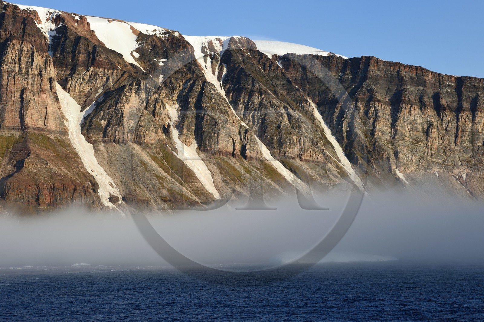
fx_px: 1370
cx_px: 242
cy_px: 161
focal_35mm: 102
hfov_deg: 20.0
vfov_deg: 13.4
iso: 200
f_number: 9
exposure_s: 1/320
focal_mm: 102
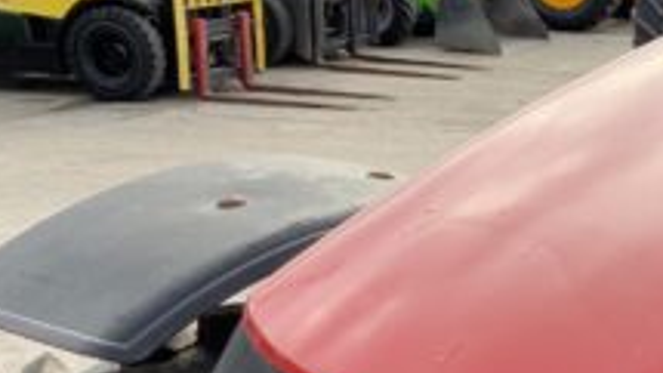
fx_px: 1653
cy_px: 413
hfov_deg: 20.7
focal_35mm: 94
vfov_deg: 12.6
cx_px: 863
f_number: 1.8
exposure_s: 1/255
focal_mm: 3
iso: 16
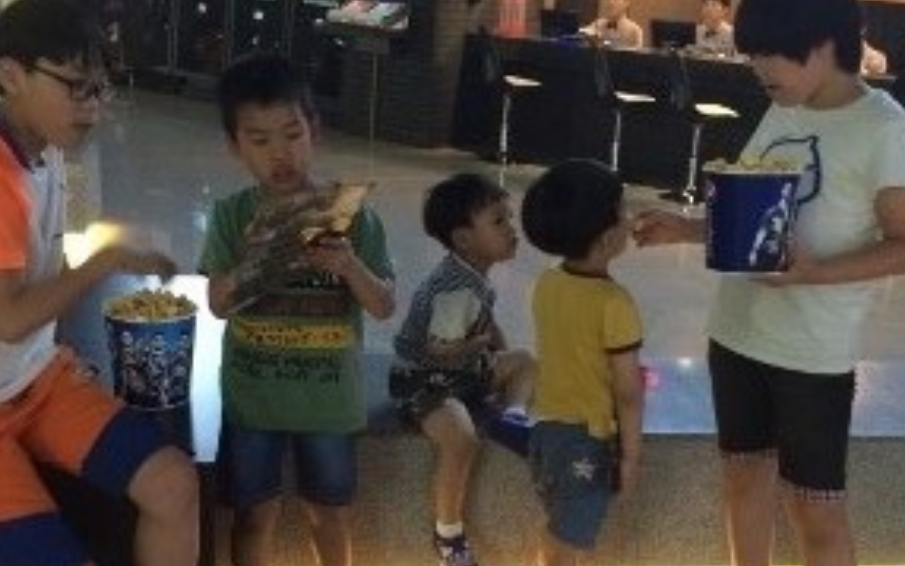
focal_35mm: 50
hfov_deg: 40.2
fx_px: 1234
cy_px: 379
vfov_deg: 25.7
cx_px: 497
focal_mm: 4.12
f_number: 2.2
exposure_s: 1/17
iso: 320
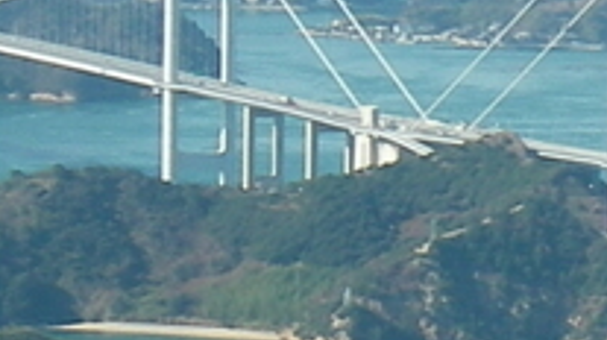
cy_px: 358
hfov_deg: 4.1
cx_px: 1358
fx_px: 8426
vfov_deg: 2.3
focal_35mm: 524
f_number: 7.8
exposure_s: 1/125
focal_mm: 13.8
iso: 64
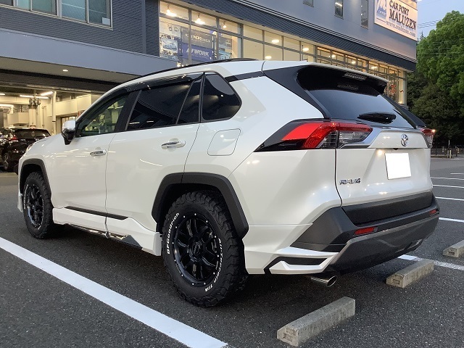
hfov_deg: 58.4
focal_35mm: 31
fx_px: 416
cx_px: 232
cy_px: 174
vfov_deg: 45.4
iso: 64
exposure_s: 1/50
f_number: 2.4
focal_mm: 3.3
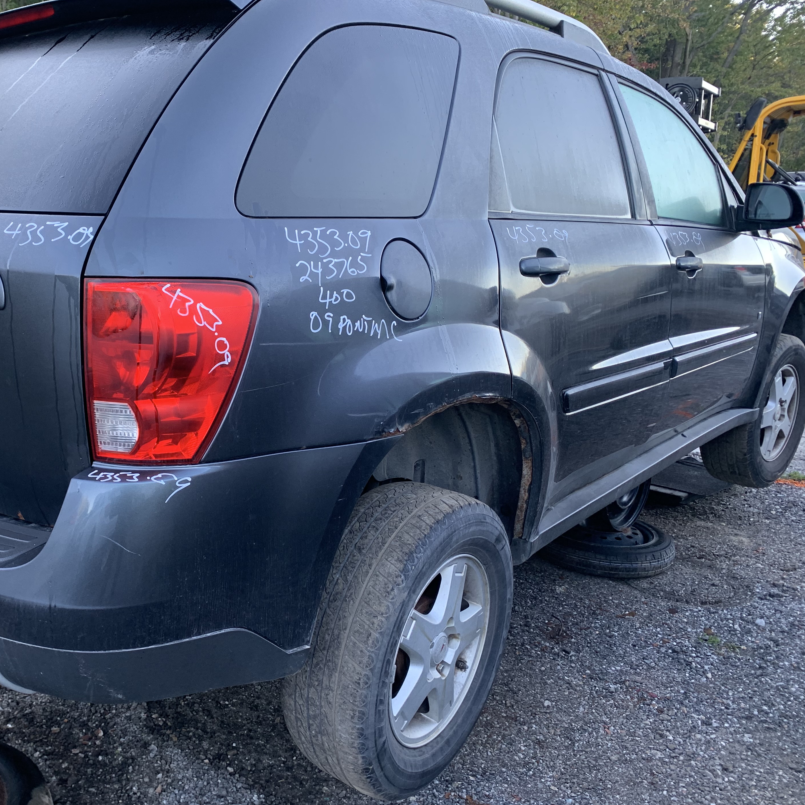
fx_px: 868
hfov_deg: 48.5
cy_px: 381
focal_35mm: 33
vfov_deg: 49.7
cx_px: 242
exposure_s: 1/121
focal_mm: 4.25
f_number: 1.8
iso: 64
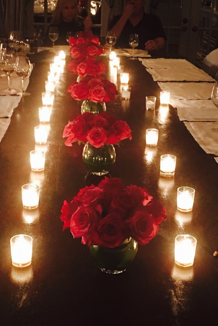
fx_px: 527
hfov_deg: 23.4
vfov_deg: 34.5
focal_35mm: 58
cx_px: 103
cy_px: 156
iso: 125
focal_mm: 4.15
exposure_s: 1/4
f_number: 2.2
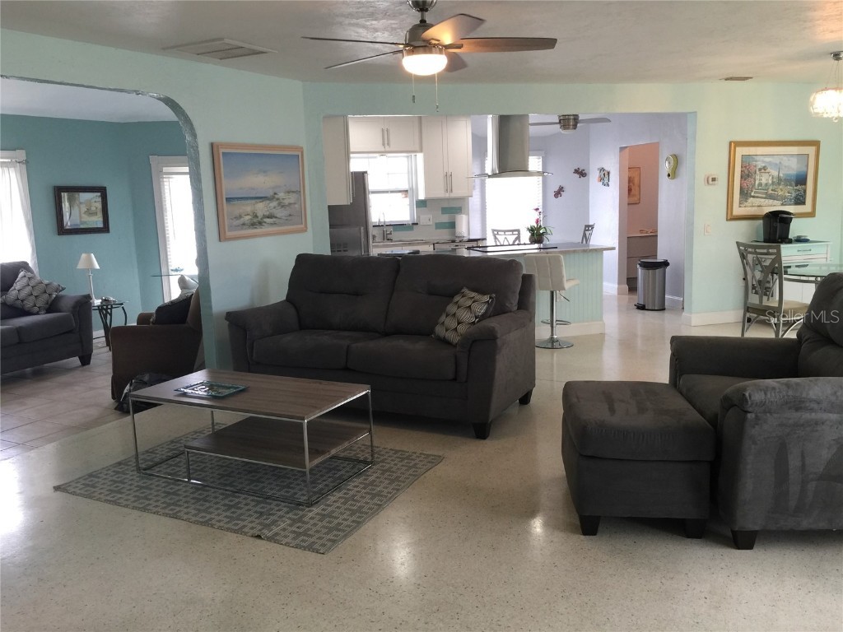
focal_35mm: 29
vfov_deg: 48.2
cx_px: 422
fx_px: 706
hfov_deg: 61.7
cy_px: 316
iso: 50
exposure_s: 1/30
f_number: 2.2
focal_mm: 4.15
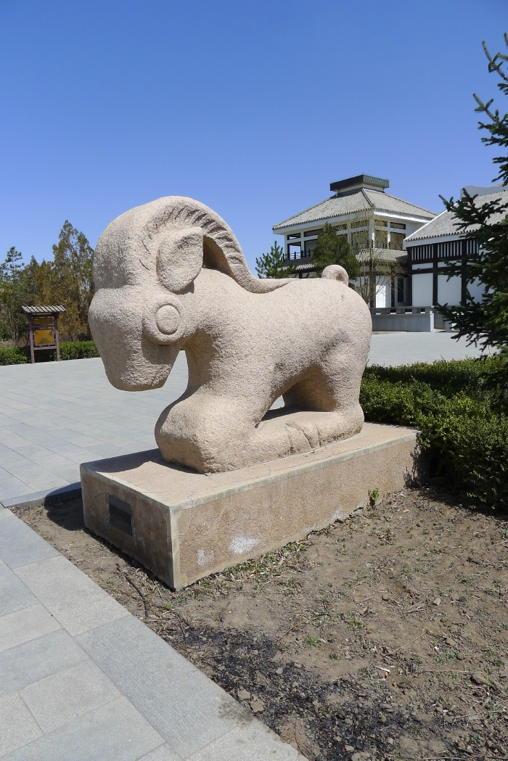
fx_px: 508
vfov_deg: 73.7
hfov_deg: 53.2
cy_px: 380
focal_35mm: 24
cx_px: 254
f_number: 4.5
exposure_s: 1/800
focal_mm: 5.1
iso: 80
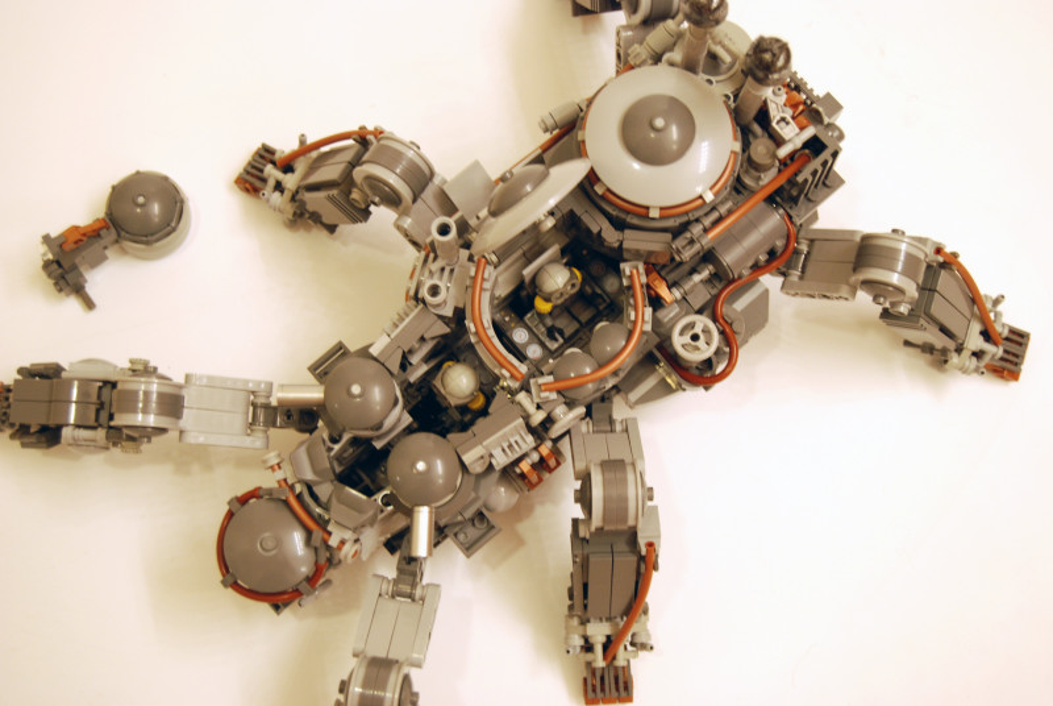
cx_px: 526
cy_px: 353
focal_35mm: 60
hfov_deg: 33.4
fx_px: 1758
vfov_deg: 22.7
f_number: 5
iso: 400
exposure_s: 1/10
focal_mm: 40
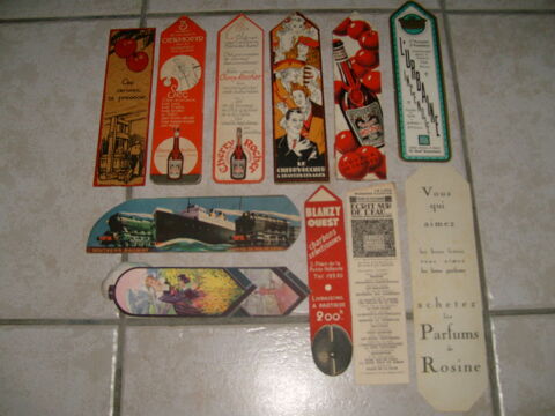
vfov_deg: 40.7
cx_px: 278
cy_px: 208
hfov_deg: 52.6
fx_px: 561
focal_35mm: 35
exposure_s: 1/45
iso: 100
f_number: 2.8
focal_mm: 5.8
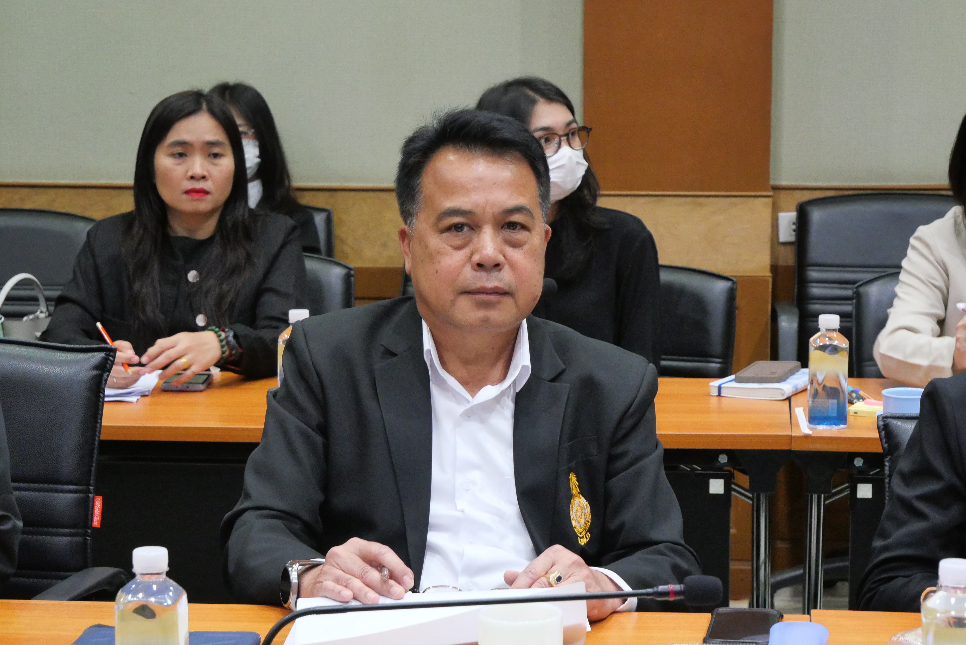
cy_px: 322
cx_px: 483
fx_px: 2551
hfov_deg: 21.4
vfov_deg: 14.4
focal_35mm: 95
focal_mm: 46
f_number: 5.6
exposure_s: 1/60
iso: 3200
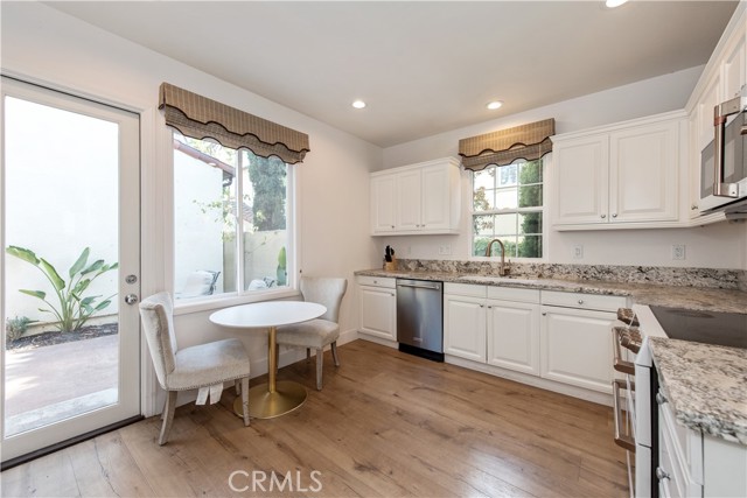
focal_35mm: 14
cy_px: 249
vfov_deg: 81.2
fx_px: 291
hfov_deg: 104.2
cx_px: 374
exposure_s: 1/125
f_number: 5.6
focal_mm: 14
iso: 800
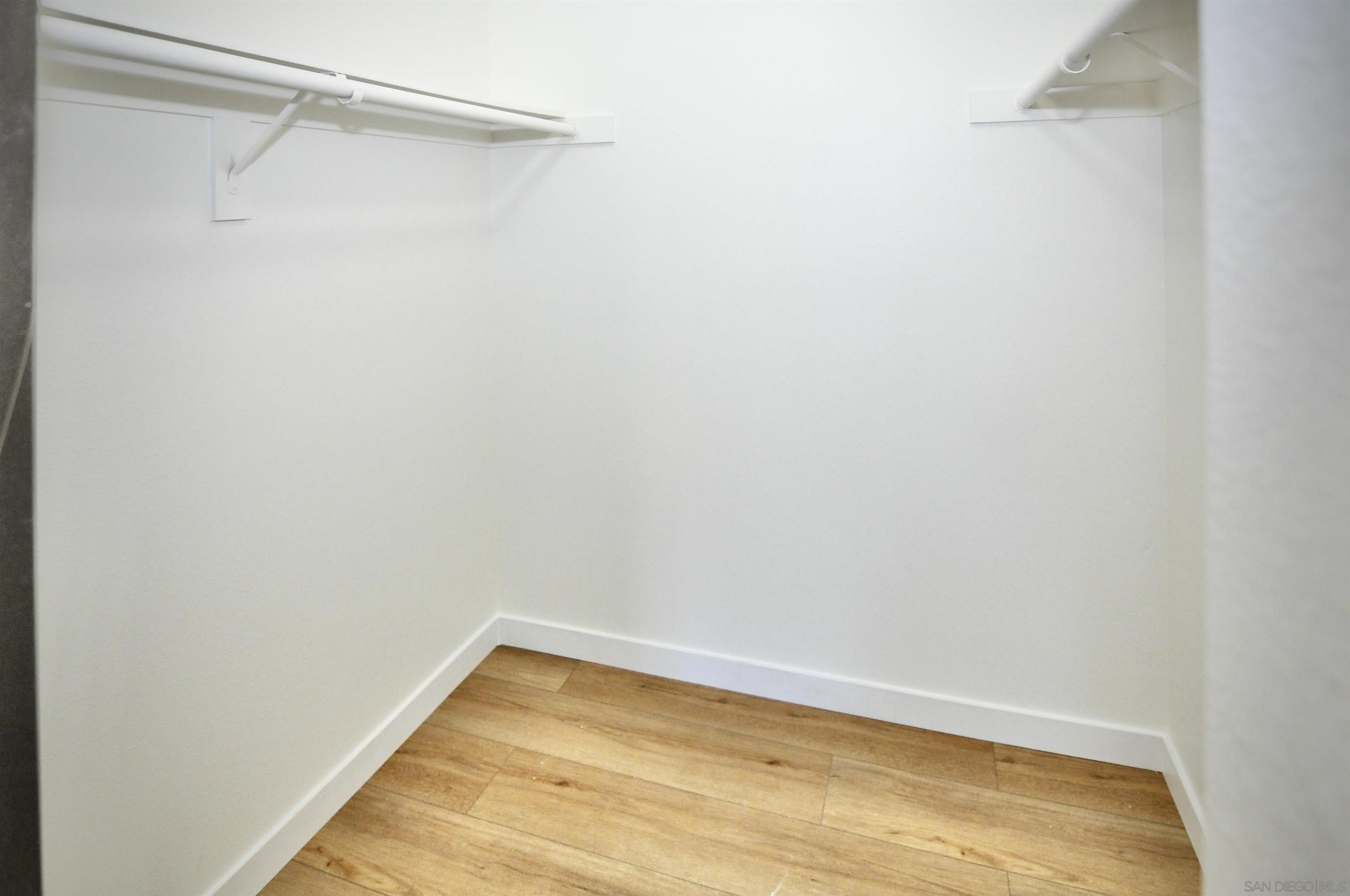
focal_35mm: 16
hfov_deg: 95.1
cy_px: 448
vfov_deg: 71.9
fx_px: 618
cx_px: 675
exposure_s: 1/30
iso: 900
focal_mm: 11
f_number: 2.8
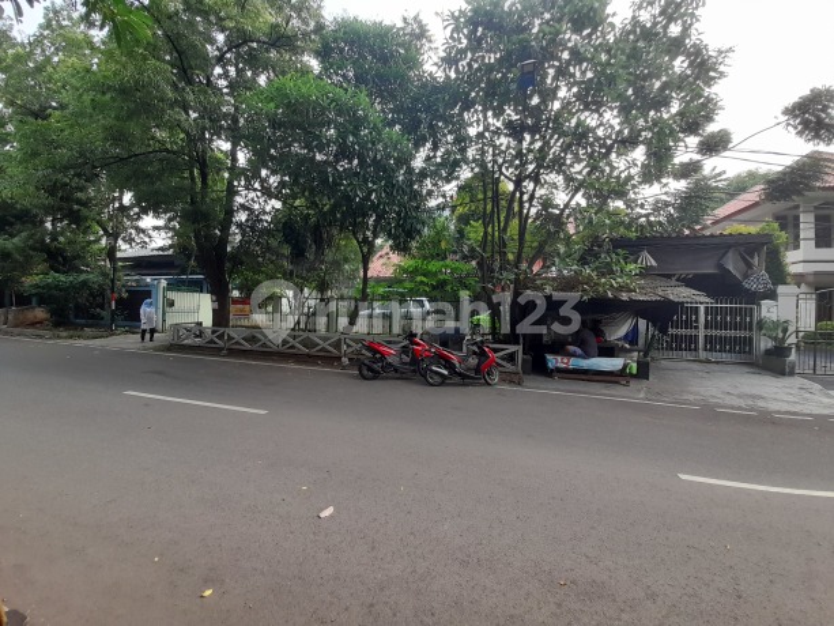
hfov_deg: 106.2
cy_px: 313
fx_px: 313
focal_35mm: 13
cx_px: 417
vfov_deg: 89.9
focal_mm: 1.42
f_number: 2.2
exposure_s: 1/100
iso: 80
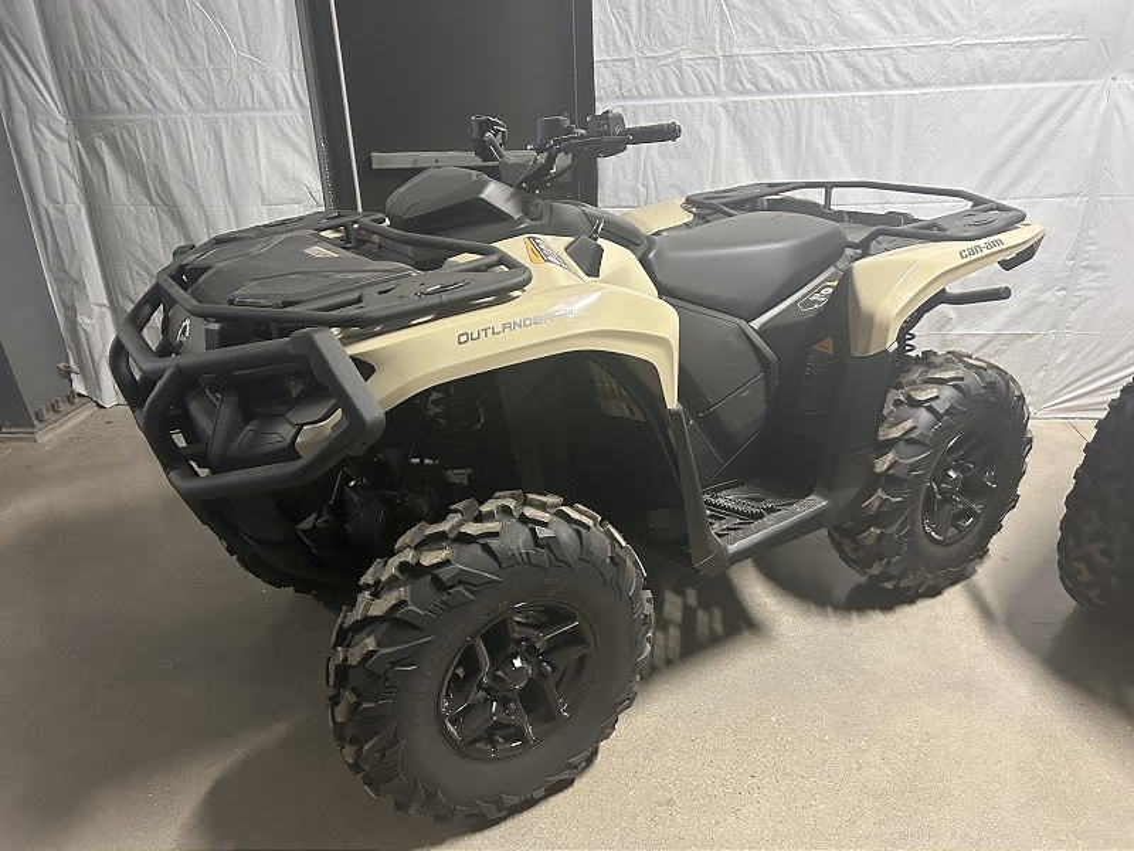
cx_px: 567
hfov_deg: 67.3
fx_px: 852
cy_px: 426
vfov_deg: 53.1
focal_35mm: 26
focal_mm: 5.7
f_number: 1.5
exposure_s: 1/60
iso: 500
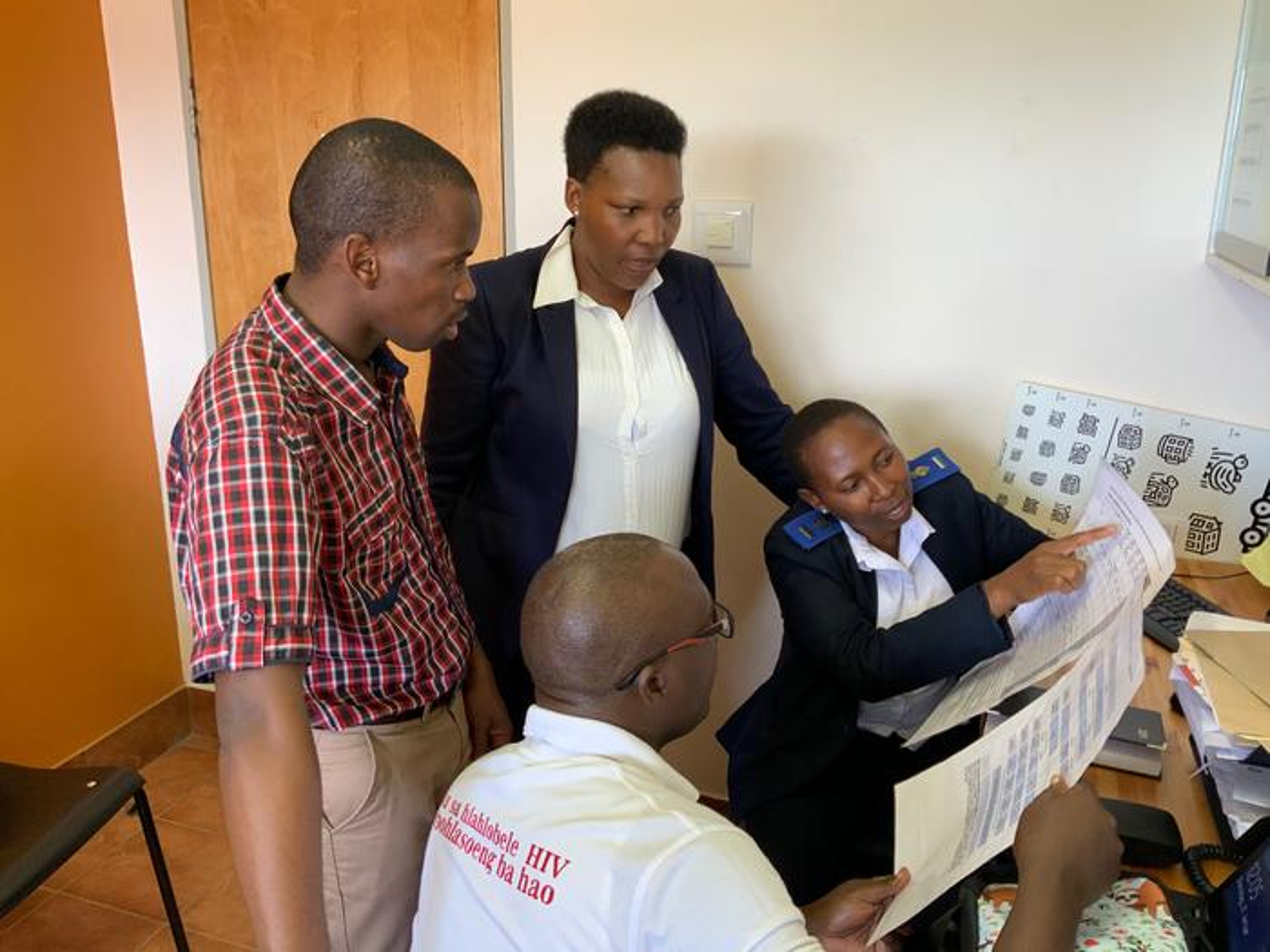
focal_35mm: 29
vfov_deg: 48.2
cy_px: 476
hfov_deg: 61.7
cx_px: 635
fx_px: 1064
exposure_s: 1/60
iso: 80
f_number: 1.8
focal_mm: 3
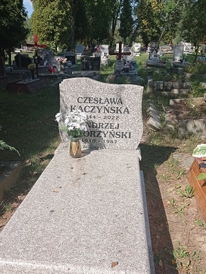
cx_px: 86
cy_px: 164
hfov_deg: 37.6
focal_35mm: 38
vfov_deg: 48.7
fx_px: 302
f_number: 1.79
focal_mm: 4.74
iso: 105
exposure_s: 1/2994
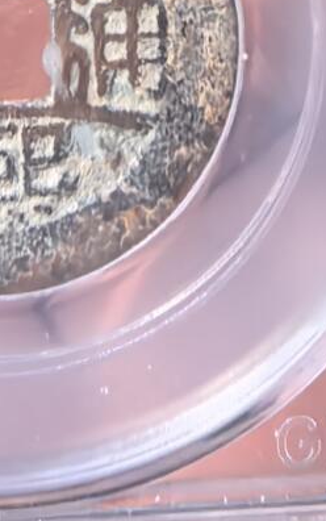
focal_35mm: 130
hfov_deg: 10.1
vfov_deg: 15.4
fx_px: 1845
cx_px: 64
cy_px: -114
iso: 250
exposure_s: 1/333
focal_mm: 1.95
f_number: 2.2
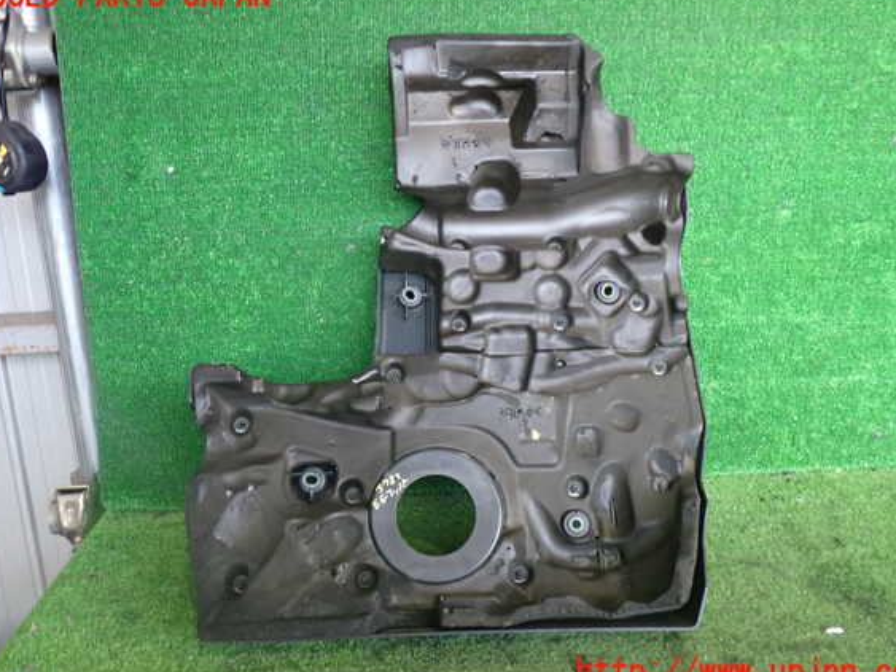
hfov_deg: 56.8
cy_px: 334
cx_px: 458
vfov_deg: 44.1
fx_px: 828
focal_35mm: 32
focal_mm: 5.4
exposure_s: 1/80
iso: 320
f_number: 2.3
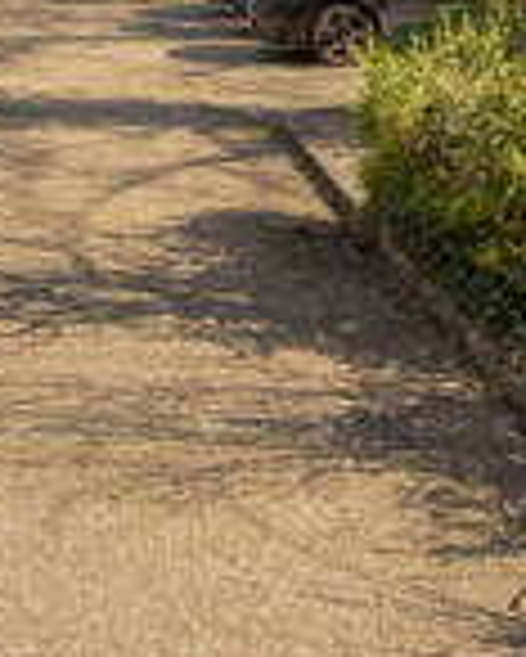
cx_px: 148
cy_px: -176
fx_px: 1147
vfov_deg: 27.3
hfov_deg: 25.6
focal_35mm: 59
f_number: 8
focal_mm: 14
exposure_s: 1/200
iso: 200
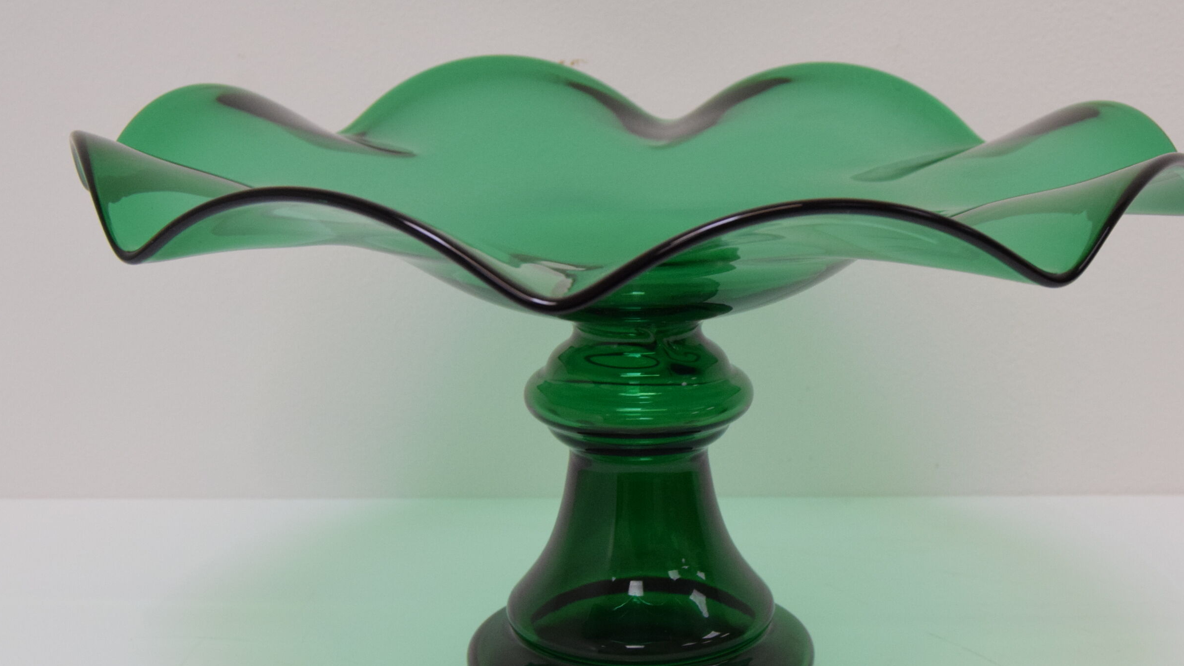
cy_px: 357
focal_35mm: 61
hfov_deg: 34.5
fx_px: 1904
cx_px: 644
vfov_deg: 19.8
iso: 1600
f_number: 8
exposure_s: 1/250
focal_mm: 31
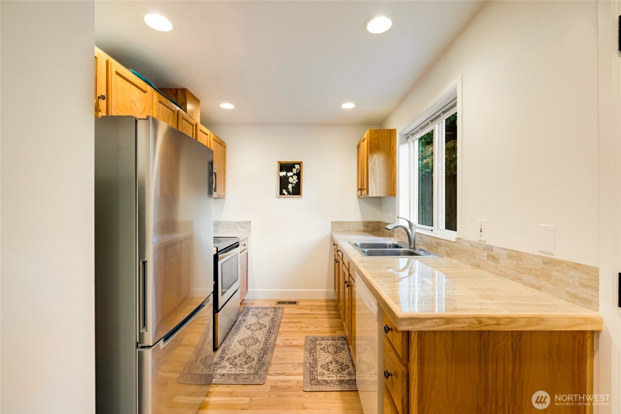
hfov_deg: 95.0
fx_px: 285
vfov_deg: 72.0
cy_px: 207
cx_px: 310
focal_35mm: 16
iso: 400
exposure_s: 1/160
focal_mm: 16.5
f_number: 9
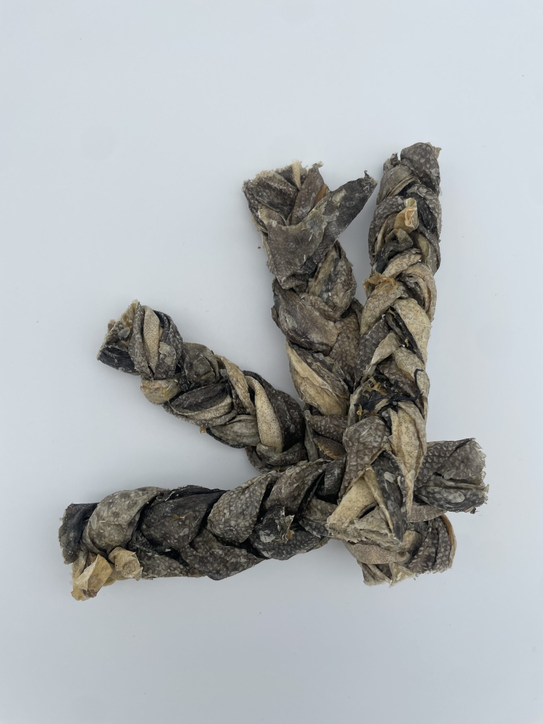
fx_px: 544
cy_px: 362
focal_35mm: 26
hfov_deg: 53.1
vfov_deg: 67.3
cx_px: 272
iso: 32
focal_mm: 4.2
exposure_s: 1/1125
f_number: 1.6
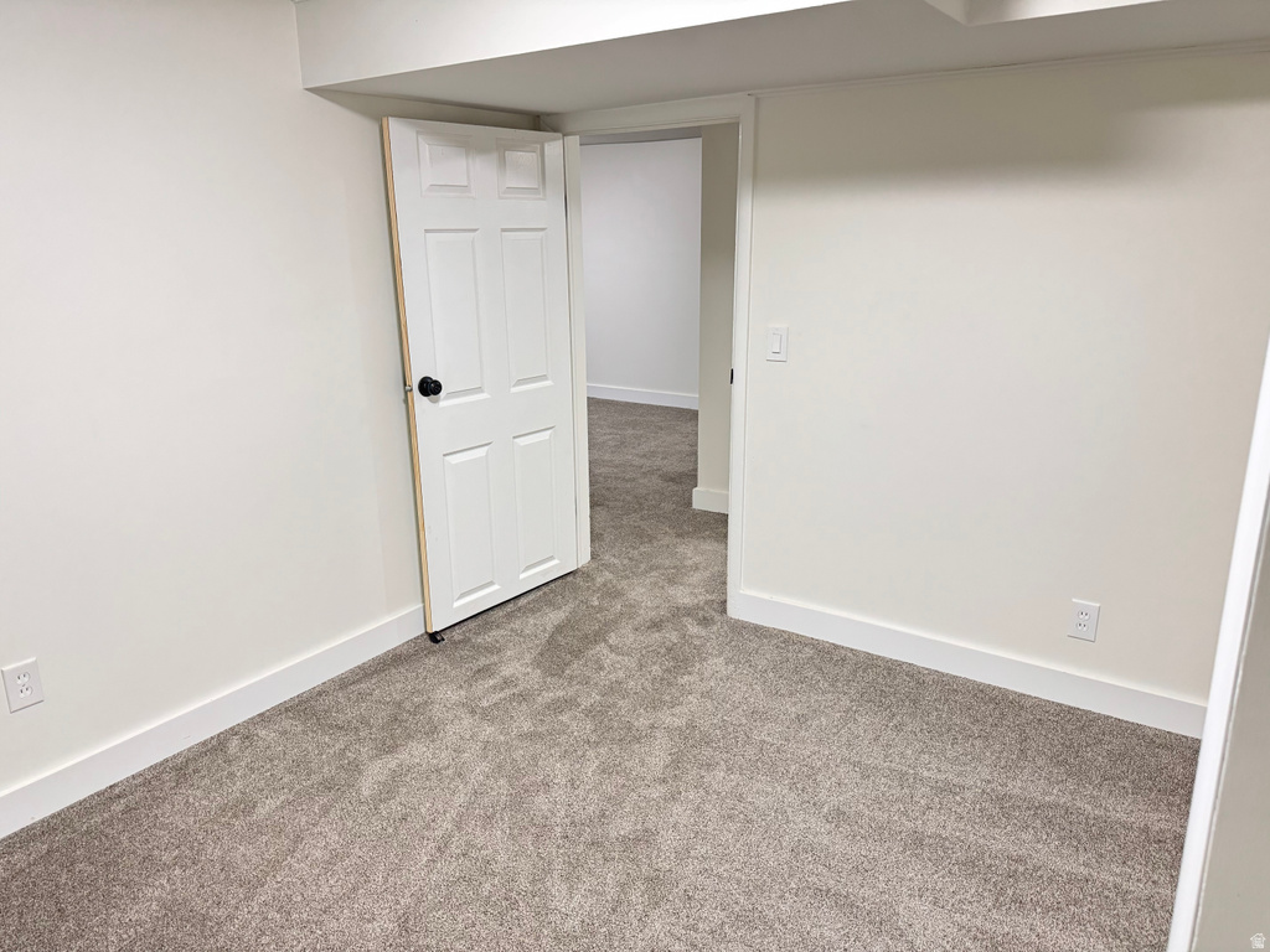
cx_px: 635
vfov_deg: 56.8
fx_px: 881
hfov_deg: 71.6
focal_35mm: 24
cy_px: 476
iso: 640
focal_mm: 6.76
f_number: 1.78
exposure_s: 1/40
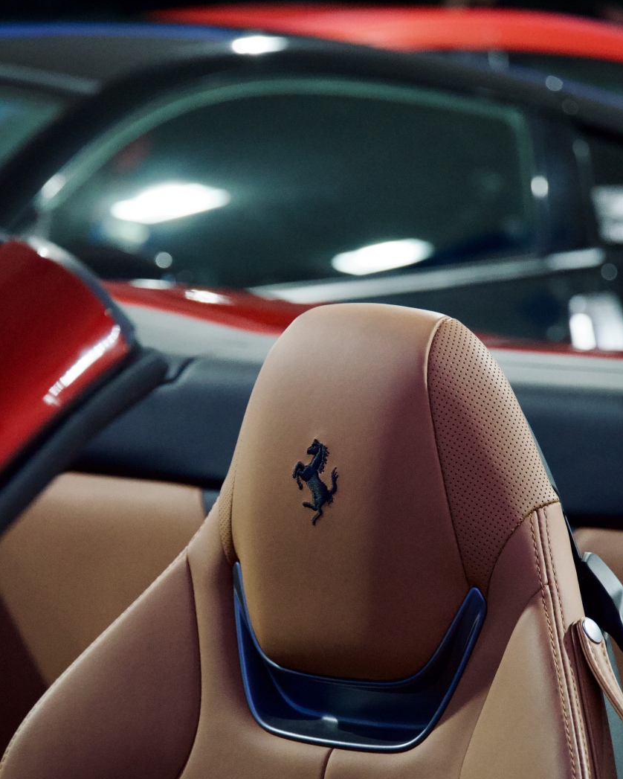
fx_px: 3608
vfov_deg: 12.3
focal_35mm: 157
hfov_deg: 9.9
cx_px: 316
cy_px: 471
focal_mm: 91
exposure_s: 1/50
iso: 6400
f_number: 5.6
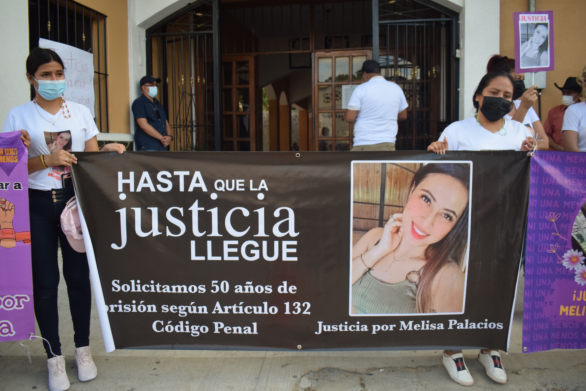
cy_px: 196
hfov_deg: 67.4
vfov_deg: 47.9
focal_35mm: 27
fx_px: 439
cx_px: 293
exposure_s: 1/1000
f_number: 4
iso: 640
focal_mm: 18
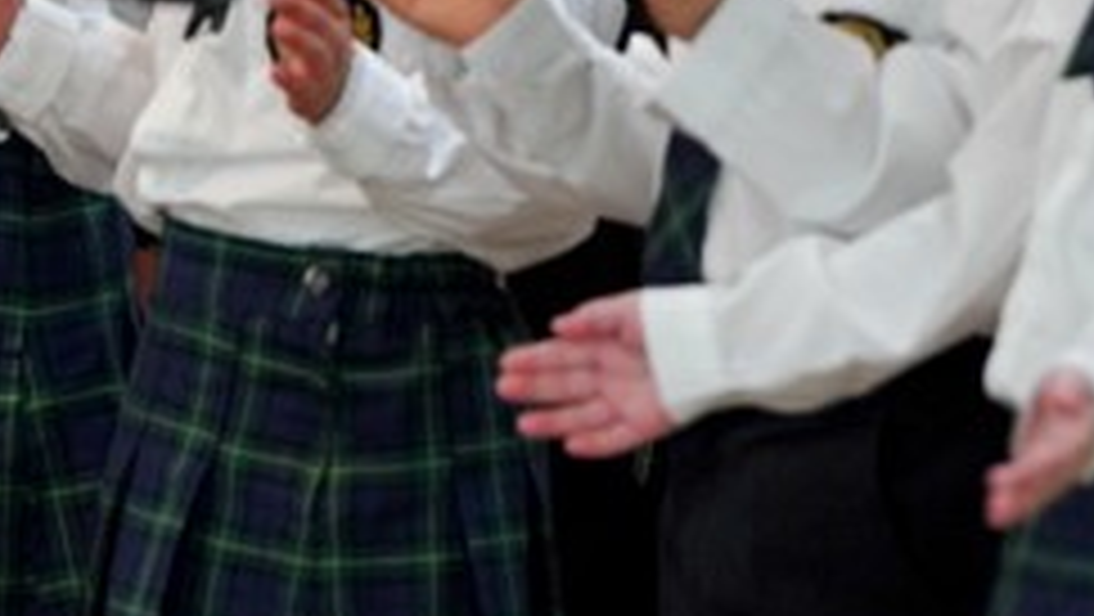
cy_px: -558
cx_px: 545
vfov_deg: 1.7
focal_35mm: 718
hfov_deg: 3.0
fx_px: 20840
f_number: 4
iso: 1250
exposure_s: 1/200
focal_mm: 185
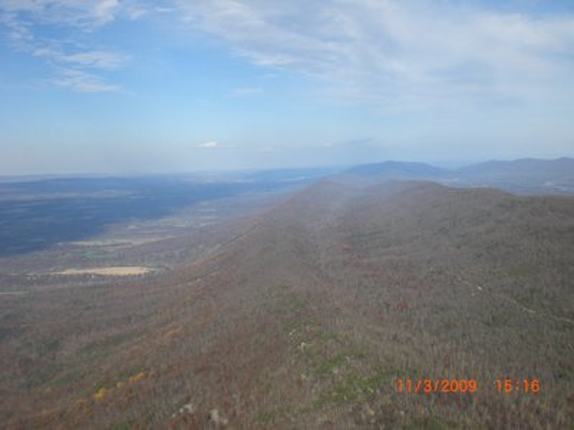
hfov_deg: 49.0
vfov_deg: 37.7
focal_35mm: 38
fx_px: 630
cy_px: 215
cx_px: 287
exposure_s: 1/500
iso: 50
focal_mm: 6.3
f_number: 4.4
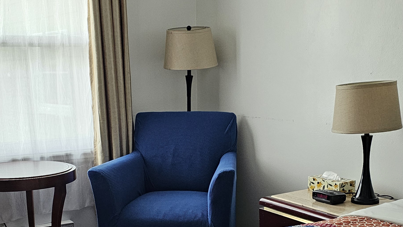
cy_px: 219
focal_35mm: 55
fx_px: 588
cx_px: 207
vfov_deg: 21.2
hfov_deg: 37.8
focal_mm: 6.3
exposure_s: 1/120
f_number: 1.7
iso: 320
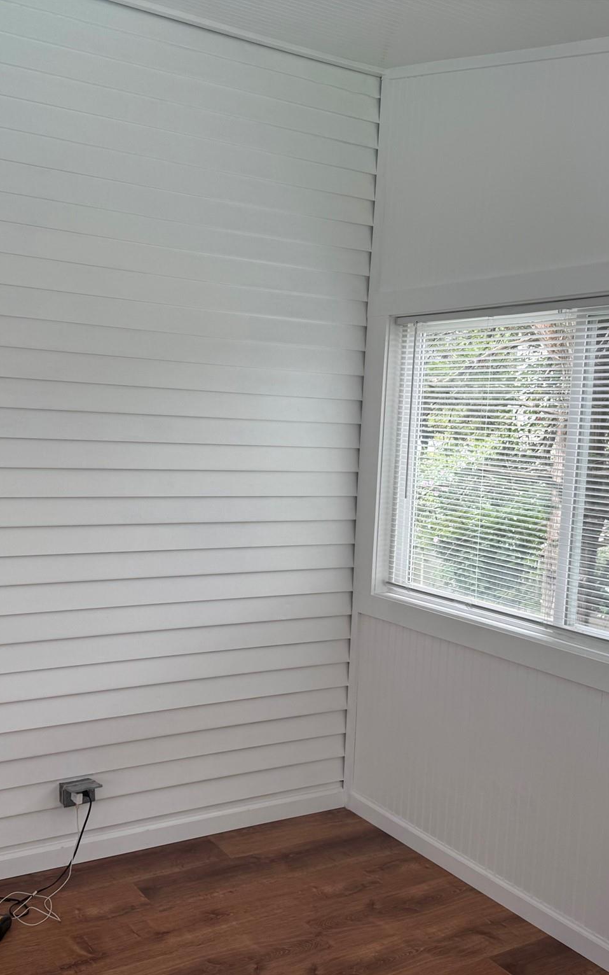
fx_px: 903
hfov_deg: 36.9
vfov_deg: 56.7
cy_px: 488
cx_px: 210
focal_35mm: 34
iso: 64
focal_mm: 6.76
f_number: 1.78
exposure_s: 1/235
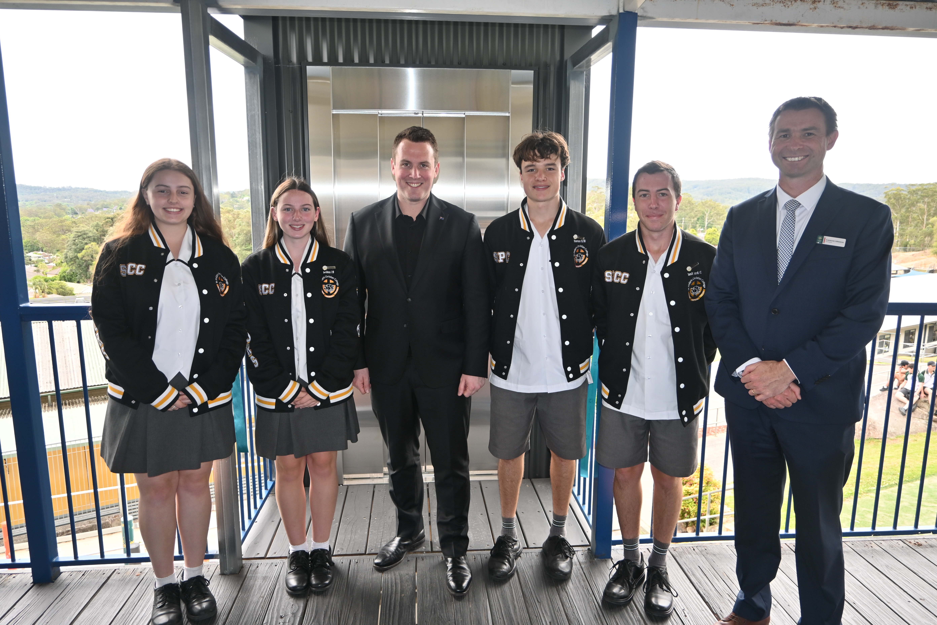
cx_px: 468
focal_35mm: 26
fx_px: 664
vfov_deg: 50.4
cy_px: 312
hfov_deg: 70.4
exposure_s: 1/200
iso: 140
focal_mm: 17
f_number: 3.5
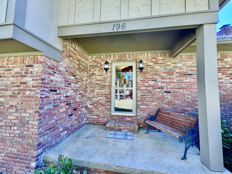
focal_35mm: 14
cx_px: 116
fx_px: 94
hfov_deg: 102.1
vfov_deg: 85.7
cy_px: 87
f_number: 2.2
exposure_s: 1/120
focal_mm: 2.22
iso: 64
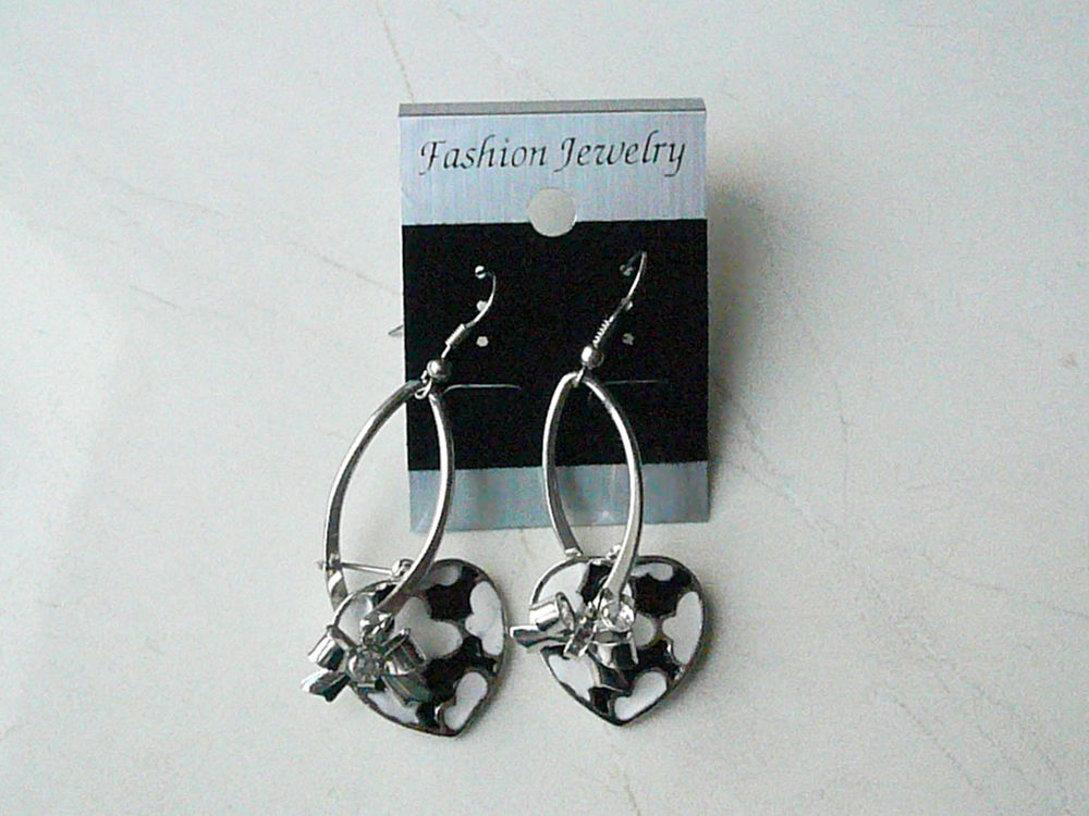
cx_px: 544
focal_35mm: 42
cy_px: 408
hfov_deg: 44.8
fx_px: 1321
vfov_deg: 34.3
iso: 3200
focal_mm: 6.9
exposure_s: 1/160
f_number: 10
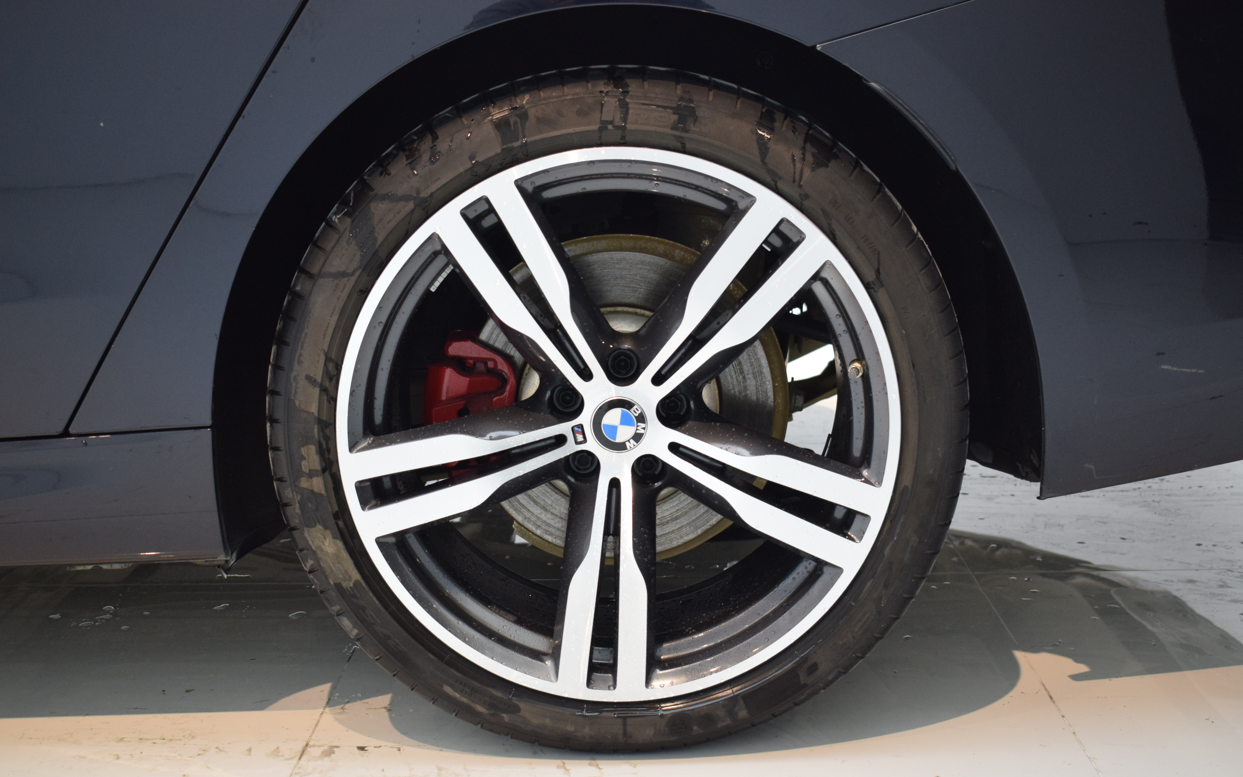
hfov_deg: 42.2
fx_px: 1610
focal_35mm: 48
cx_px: 622
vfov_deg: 27.1
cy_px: 405
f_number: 4.2
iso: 1000
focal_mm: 31
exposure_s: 1/100
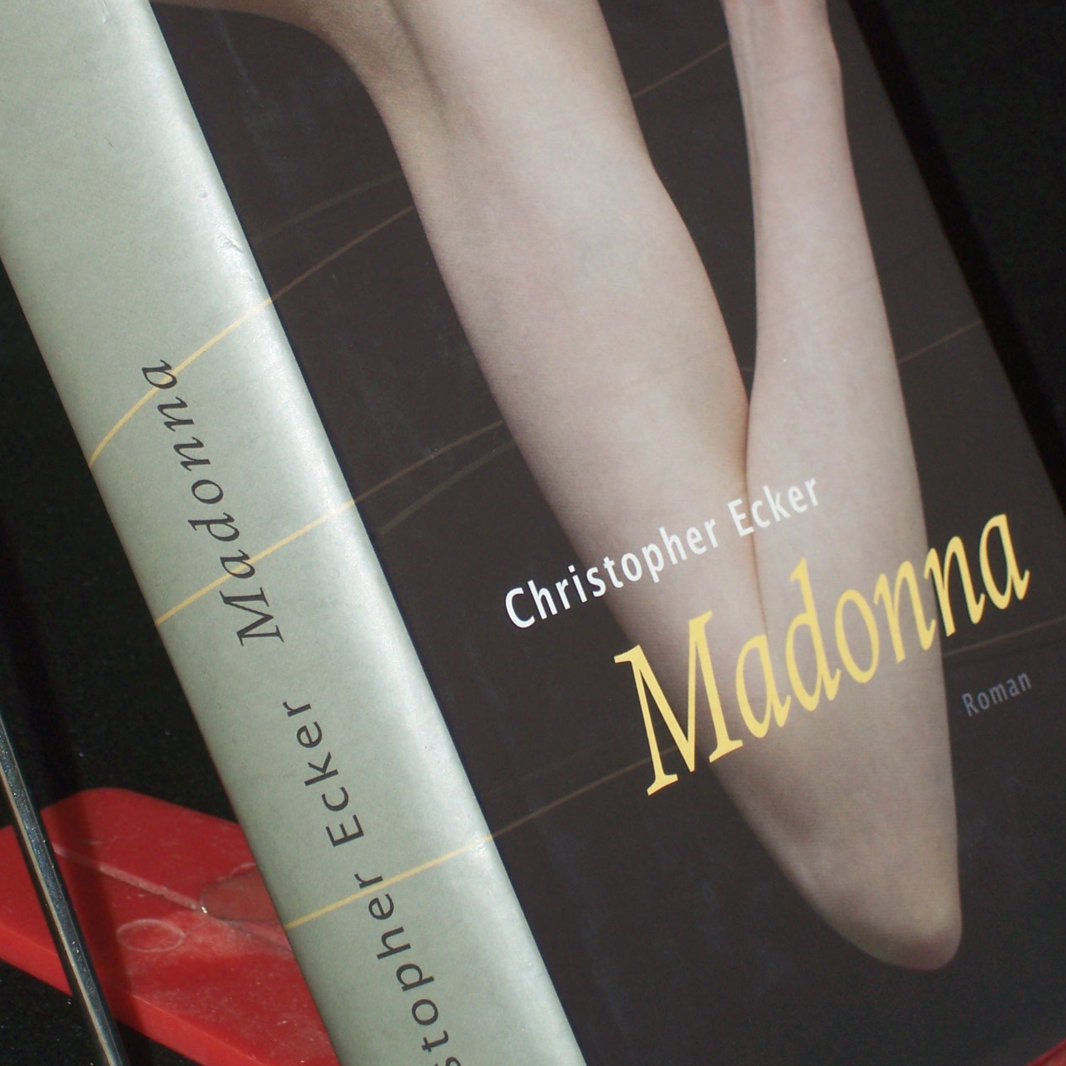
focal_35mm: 143
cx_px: 451
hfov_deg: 12.2
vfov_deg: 12.2
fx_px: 4982
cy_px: 358
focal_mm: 16.8
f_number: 4.6
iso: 80
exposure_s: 1/100
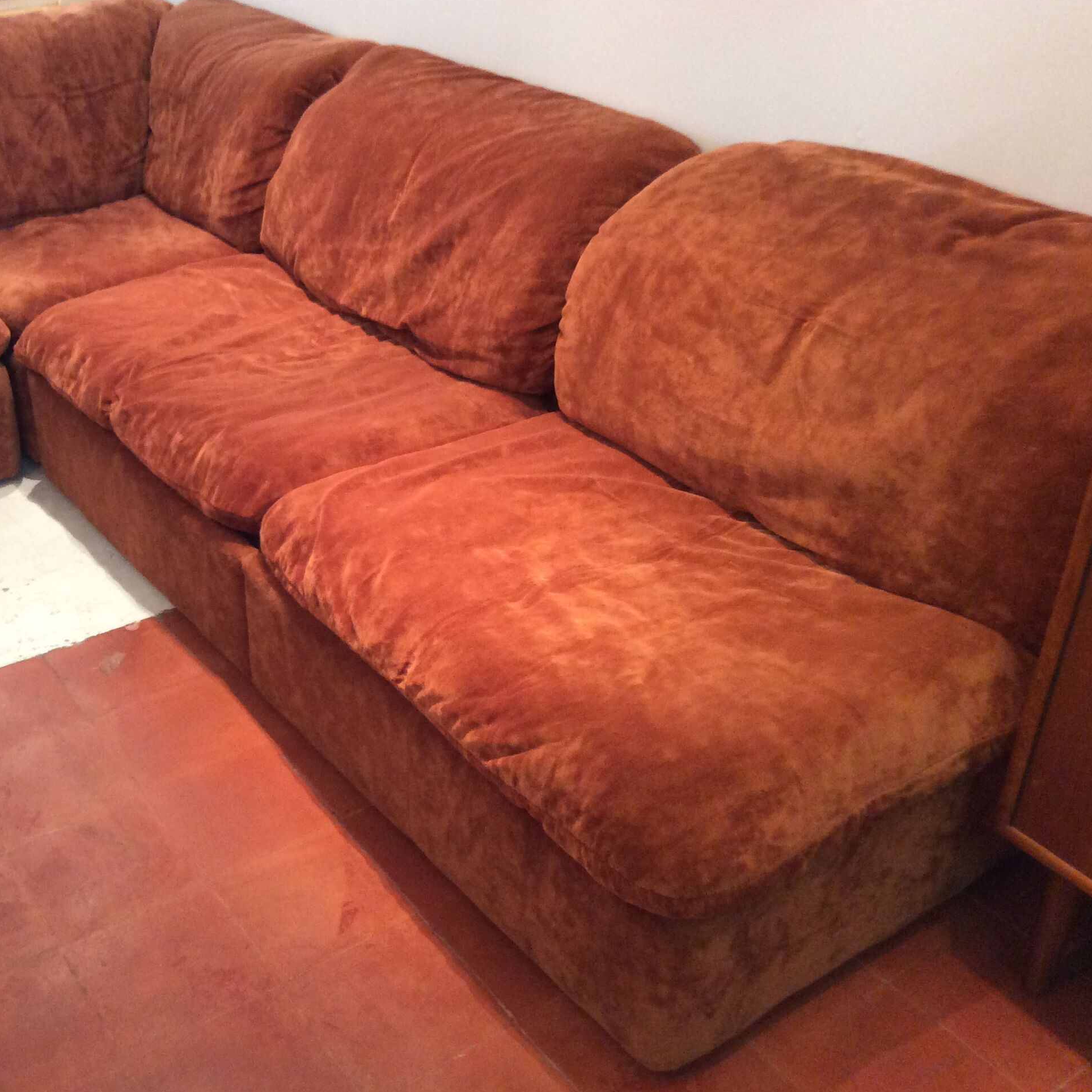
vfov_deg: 43.9
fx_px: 1356
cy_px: 545
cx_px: 397
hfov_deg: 43.4
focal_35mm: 38
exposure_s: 1/25
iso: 200
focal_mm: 3.3
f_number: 2.4
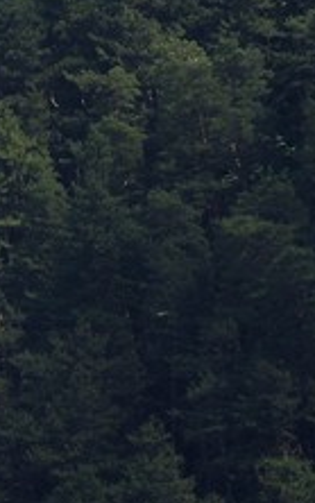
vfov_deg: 1.4
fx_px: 20138
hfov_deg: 0.9
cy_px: -161
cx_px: -1337
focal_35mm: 1468
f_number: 11
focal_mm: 200
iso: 200
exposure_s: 1/400
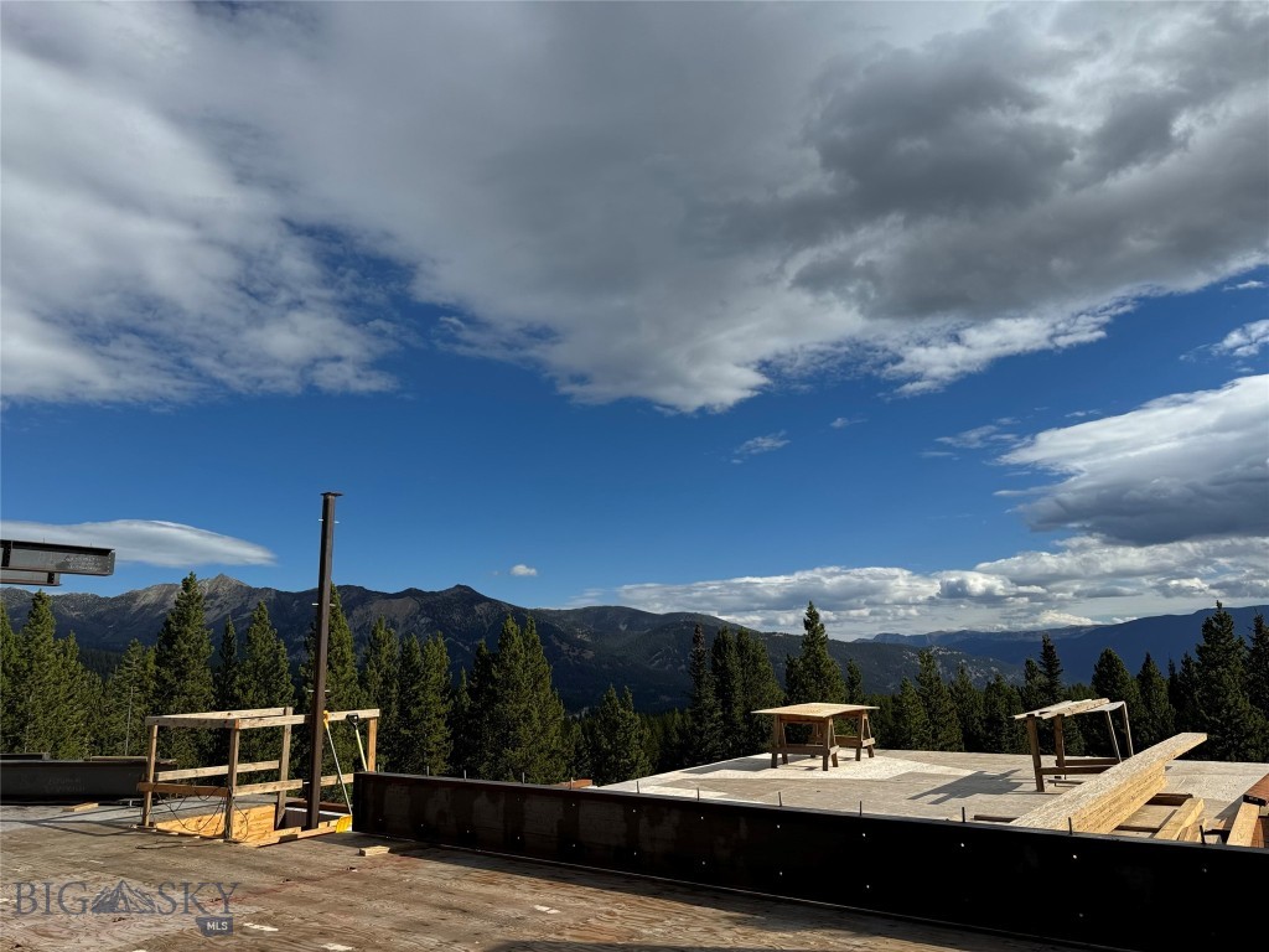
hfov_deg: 71.6
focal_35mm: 24
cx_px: 634
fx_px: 880
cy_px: 476
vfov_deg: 56.8
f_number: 1.78
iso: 80
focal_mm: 6.86
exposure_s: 1/7937
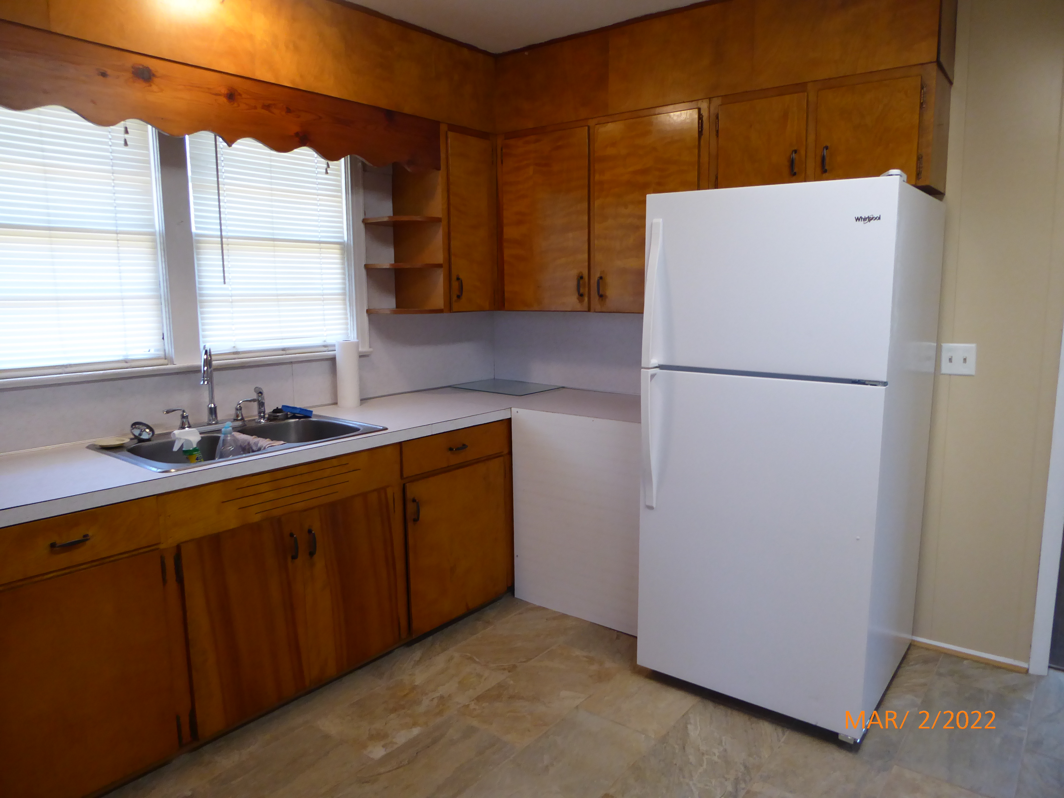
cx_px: 532
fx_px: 768
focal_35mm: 25
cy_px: 399
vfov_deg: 54.9
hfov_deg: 69.4
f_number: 3.3
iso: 250
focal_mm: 4.3
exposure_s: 1/60
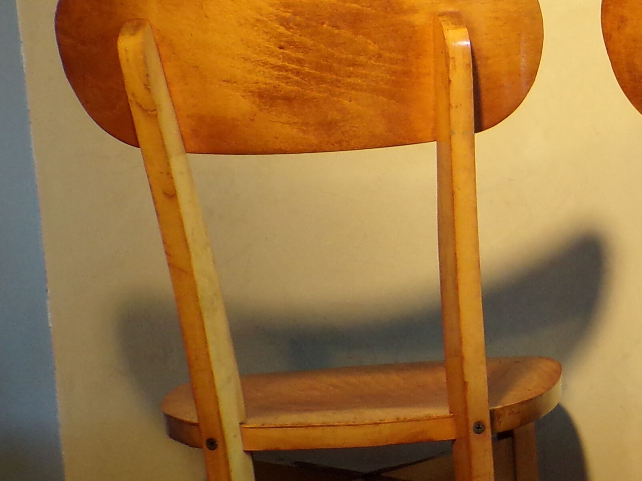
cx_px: 794
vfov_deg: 15.9
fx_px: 1706
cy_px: 390
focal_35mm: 92
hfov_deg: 19.9
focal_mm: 5.8
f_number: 3.2
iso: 167
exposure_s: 1/34
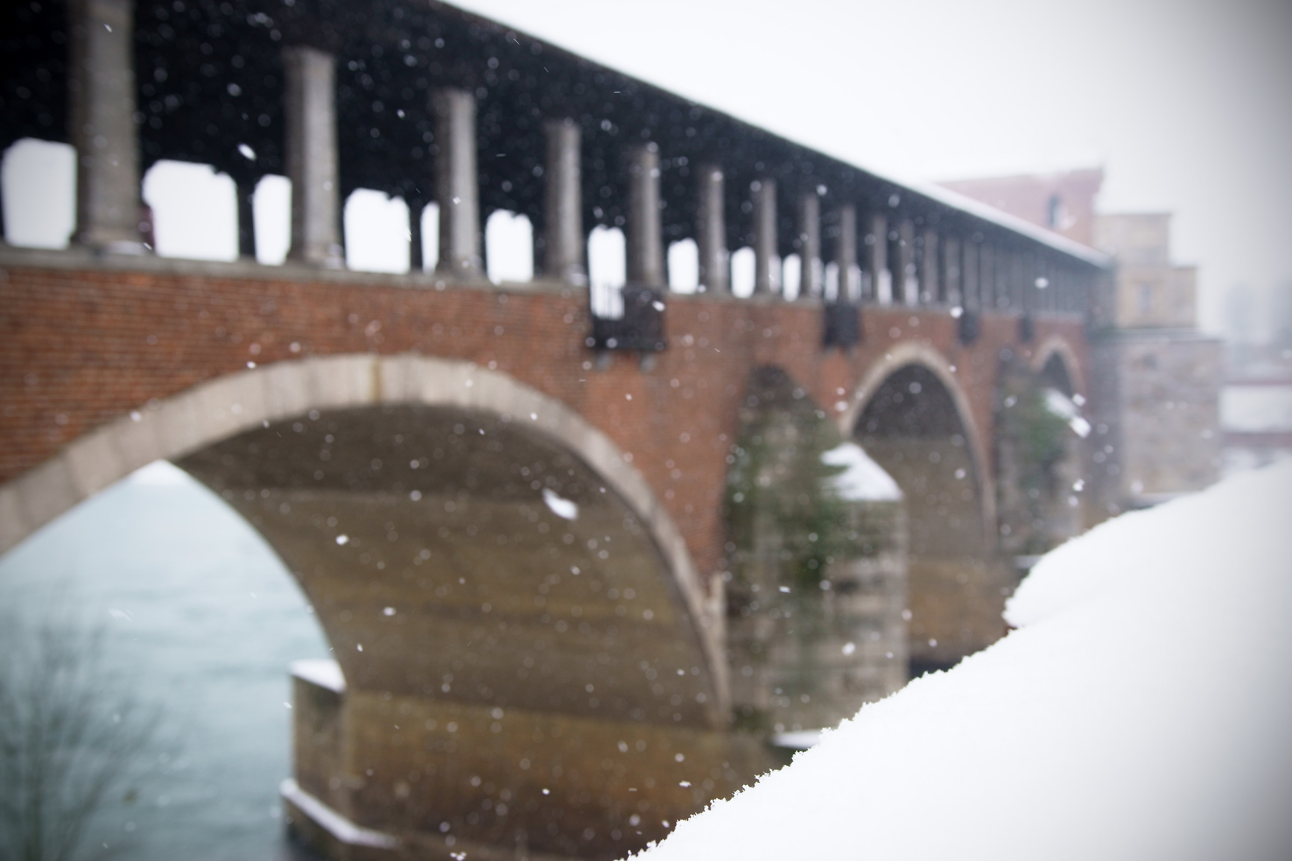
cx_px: 646
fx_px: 1292
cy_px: 430
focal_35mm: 36
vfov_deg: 36.9
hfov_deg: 53.1
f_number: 3.2
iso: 160
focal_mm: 24
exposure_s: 1/400
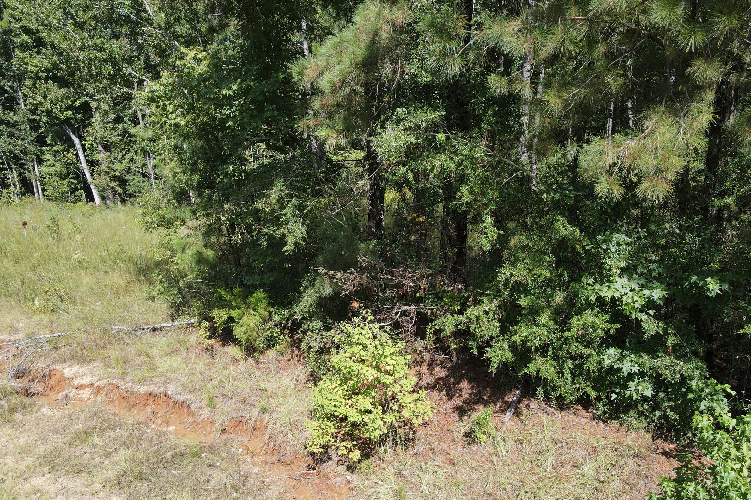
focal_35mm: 26
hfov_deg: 69.4
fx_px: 542
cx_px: 384
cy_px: 265
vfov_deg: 49.5
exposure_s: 1/320
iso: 100
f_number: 2.8
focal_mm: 4.5
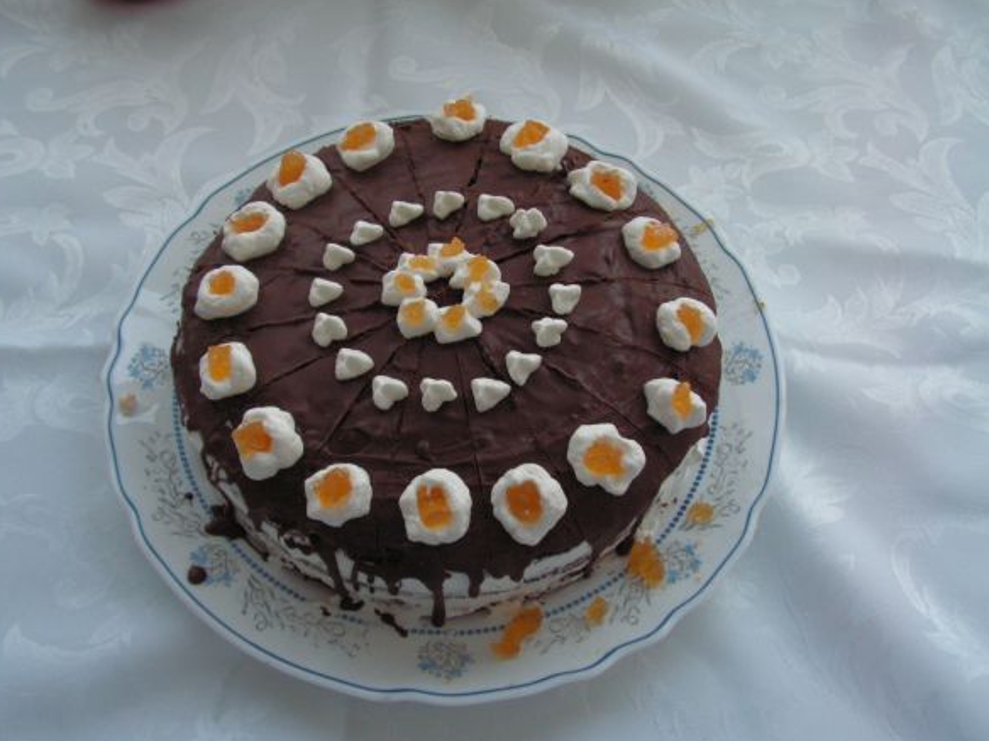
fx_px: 1057
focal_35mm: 37
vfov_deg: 38.7
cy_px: 374
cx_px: 489
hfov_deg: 50.1
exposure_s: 1/40
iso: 80
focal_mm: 6
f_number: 3.2
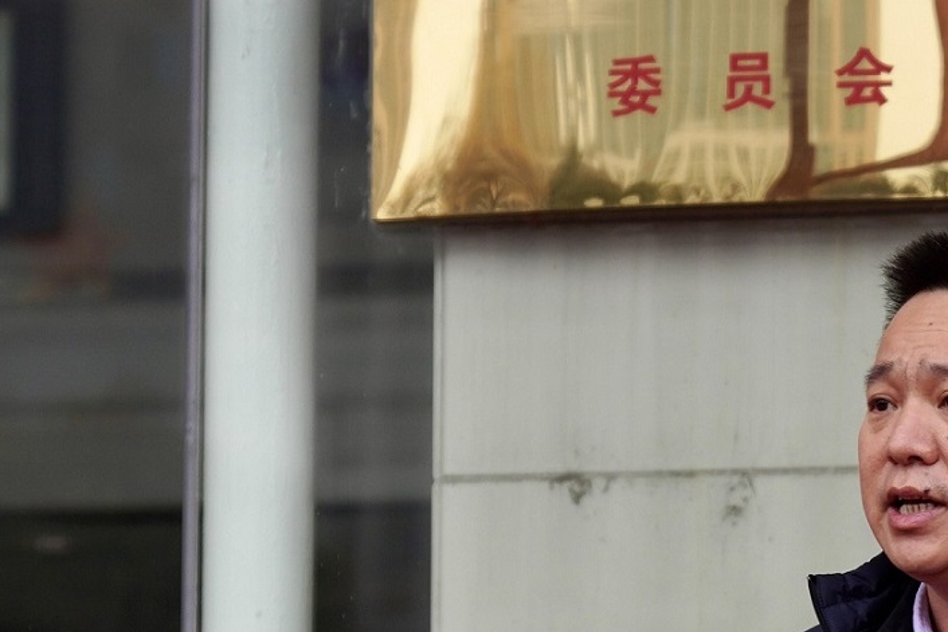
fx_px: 7190
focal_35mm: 273
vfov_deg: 5.0
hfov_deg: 7.5
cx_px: 792
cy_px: 1064
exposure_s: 1/200
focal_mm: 70
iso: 200
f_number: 2.8
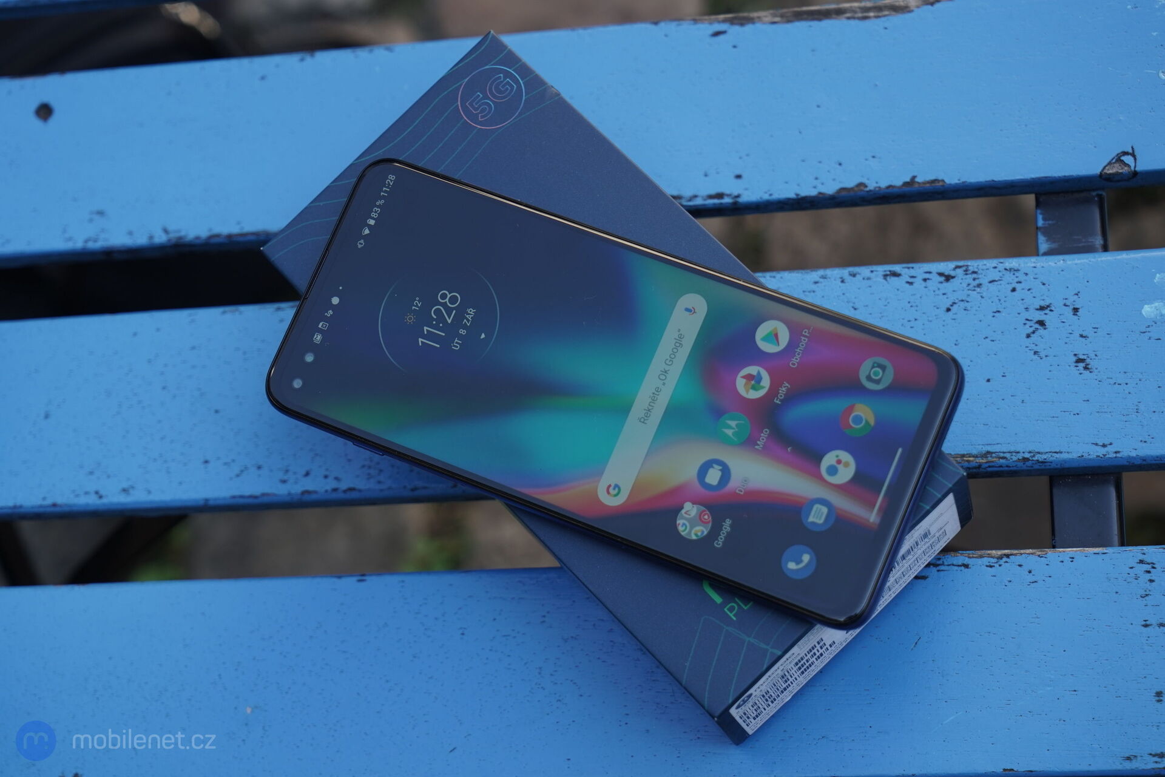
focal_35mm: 66
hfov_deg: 30.5
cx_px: 582
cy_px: 388
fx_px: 2136
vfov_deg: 20.6
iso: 250
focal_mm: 66
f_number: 6.3
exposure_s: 1/160
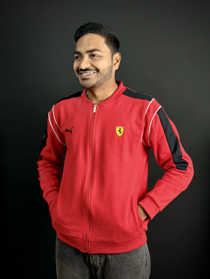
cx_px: 105
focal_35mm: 48
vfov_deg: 39.7
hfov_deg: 30.3
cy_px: 140
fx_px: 388
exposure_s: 1/33
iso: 200
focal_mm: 6.76
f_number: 1.78
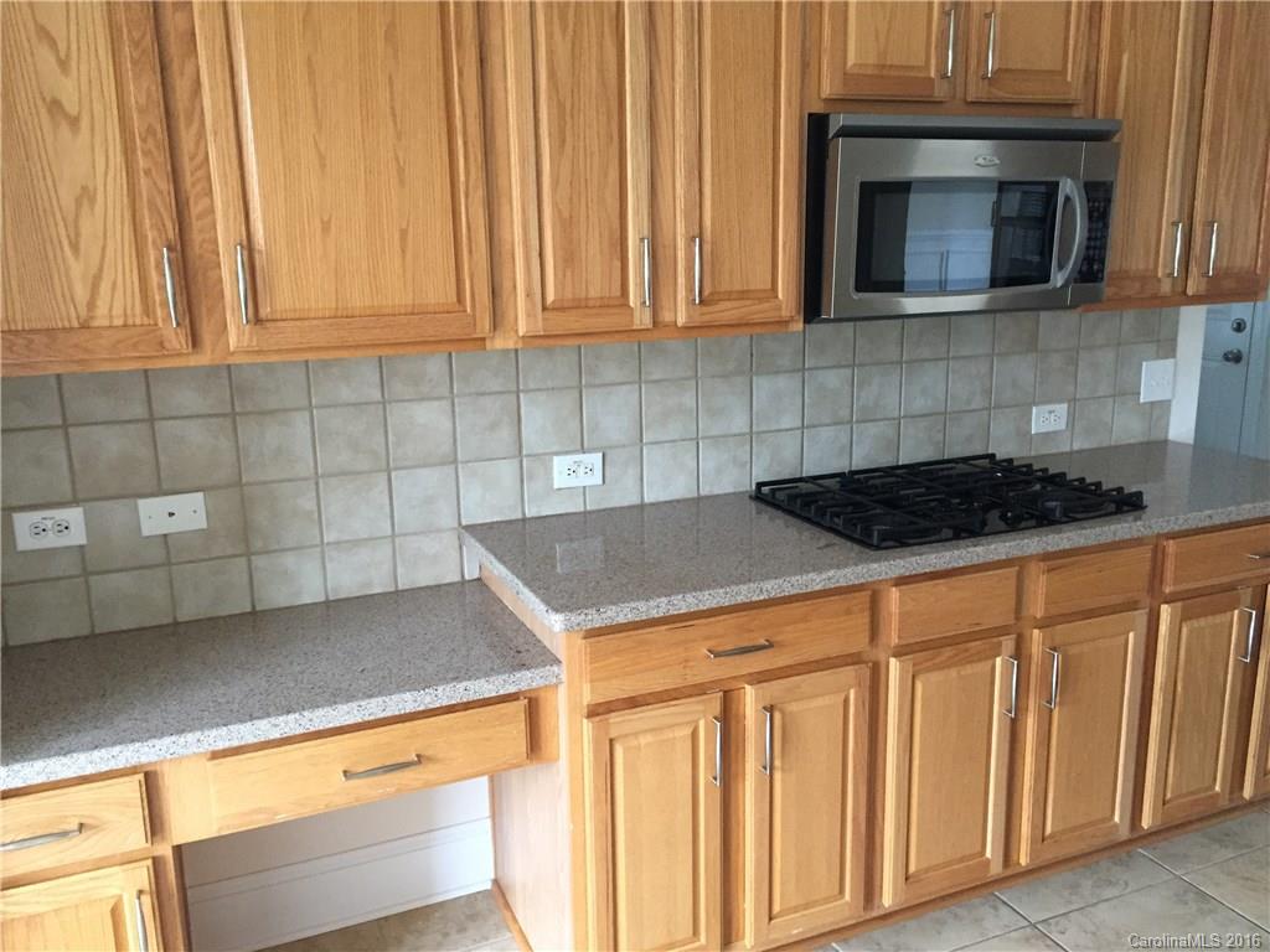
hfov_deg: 61.7
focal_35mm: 29
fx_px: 1064
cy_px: 476
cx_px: 635
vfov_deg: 48.2
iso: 160
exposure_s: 1/30
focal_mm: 4.15
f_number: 2.2
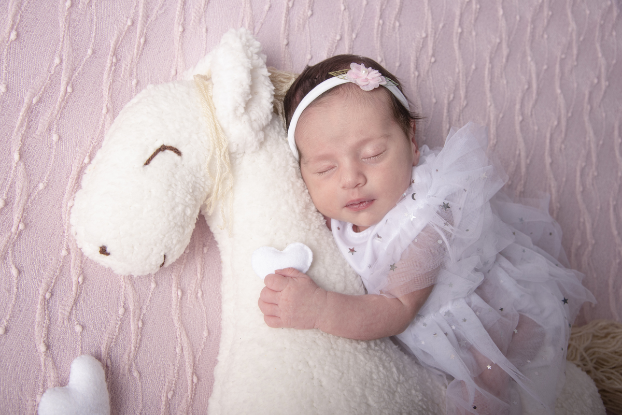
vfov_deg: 37.9
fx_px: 605
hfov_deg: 54.4
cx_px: 311
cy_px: 208
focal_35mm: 35
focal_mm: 35
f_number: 6.3
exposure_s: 1/160
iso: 160
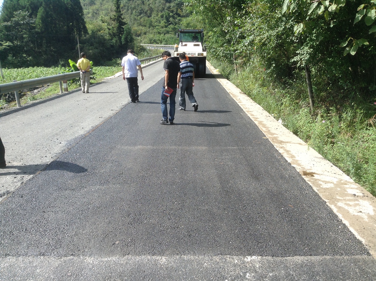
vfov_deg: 42.8
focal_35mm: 33
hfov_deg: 55.4
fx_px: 358
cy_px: 140
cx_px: 188
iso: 32
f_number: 2.4
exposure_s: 1/562
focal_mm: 3.3
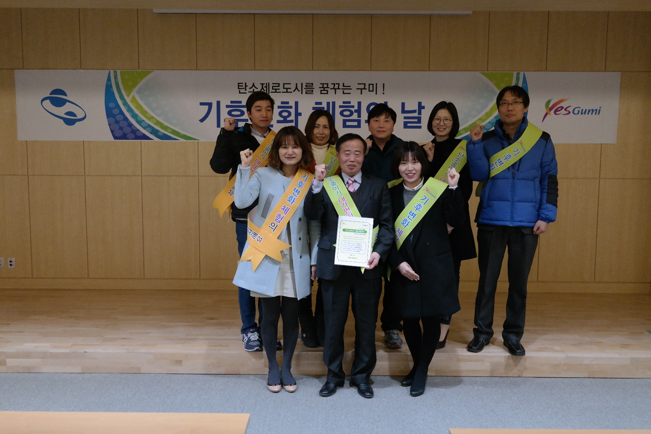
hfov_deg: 61.9
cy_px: 217
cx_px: 326
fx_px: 542
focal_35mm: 30
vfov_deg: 43.6
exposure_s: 1/40
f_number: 3.5
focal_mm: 20
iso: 1600
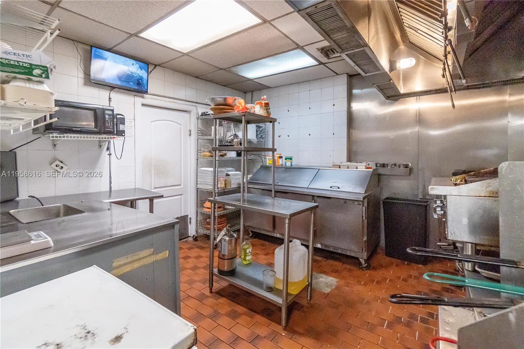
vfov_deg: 77.3
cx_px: 262
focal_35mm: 15
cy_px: 174
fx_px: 218
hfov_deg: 100.4
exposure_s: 1/160
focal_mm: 10
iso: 5000
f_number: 4
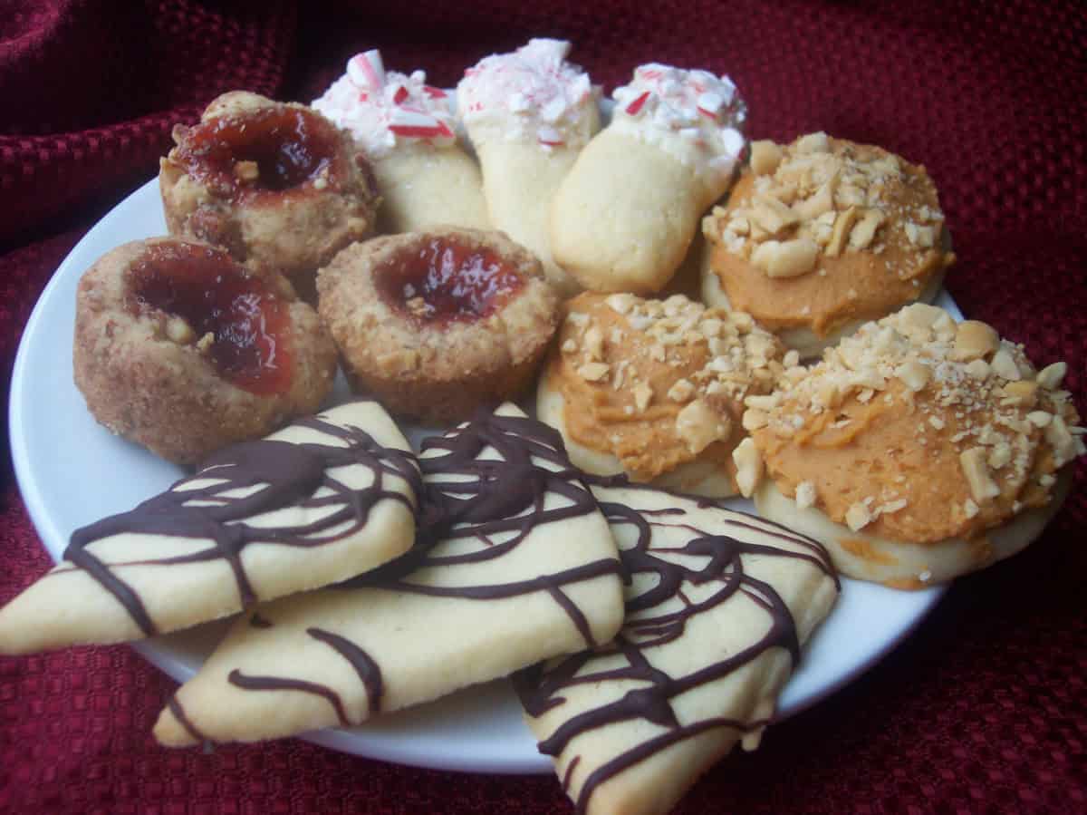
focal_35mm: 38
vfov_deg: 37.7
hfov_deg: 49.0
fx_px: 1193
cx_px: 544
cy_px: 408
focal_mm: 8
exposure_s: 1/62
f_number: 2.91
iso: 130
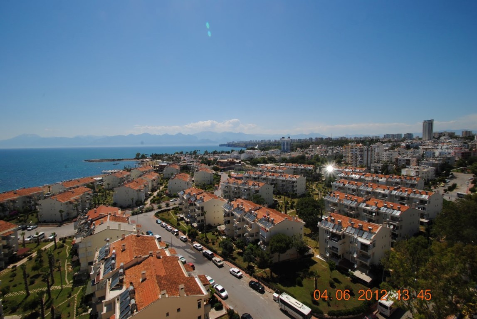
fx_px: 199
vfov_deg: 77.5
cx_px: 238
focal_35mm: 15
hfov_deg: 100.3
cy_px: 160
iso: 100
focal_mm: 10
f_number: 13
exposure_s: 1/200
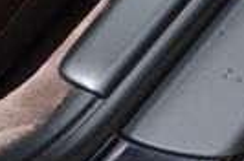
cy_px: -256
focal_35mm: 199
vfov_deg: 6.5
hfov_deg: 10.2
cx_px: 286
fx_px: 1345
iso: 110
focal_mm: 23
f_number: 5.6
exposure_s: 1/125
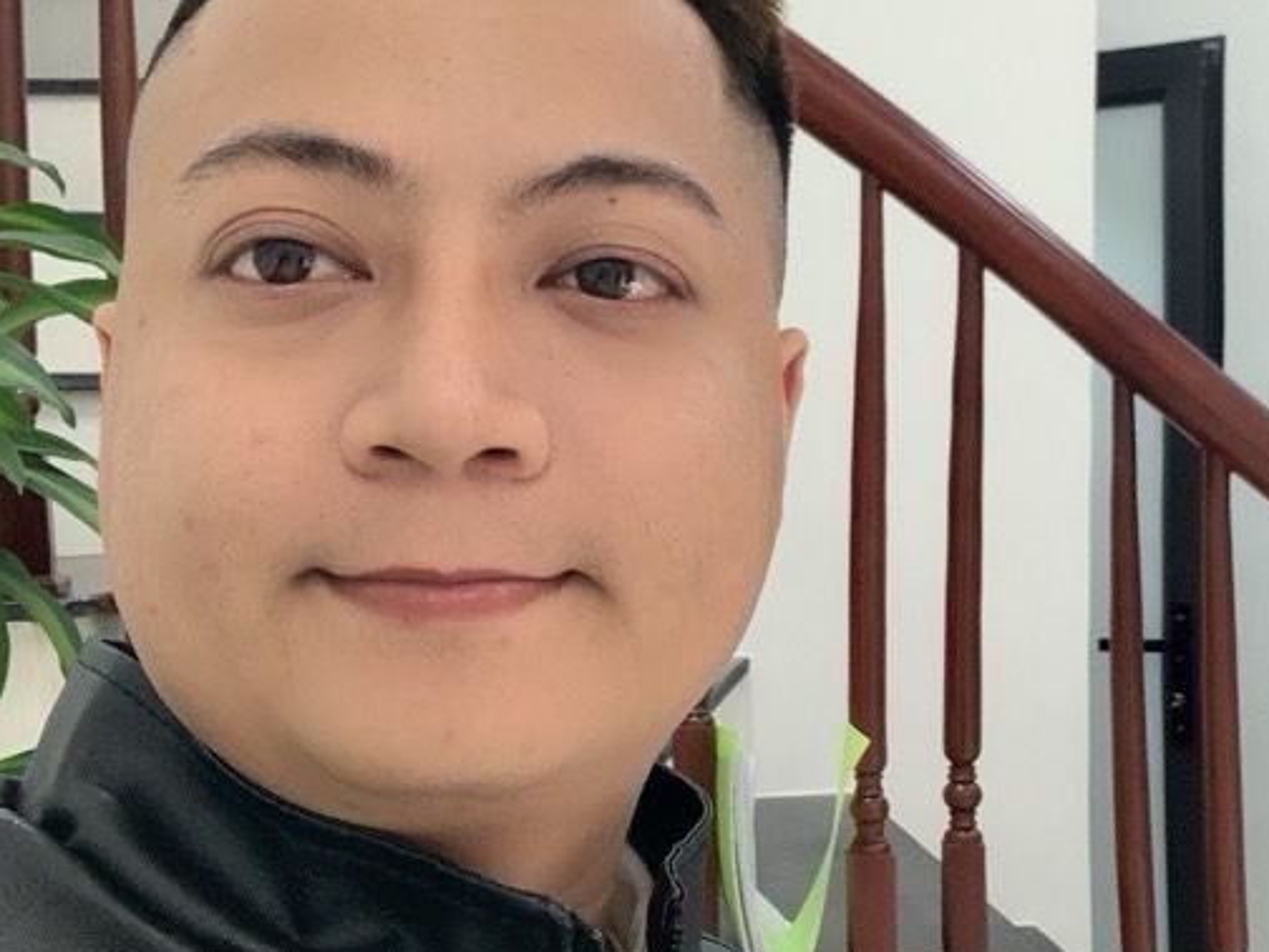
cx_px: 964
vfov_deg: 22.6
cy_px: 481
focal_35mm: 65
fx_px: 2383
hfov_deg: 29.3
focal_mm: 2.87
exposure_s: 1/60
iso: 64
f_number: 2.2
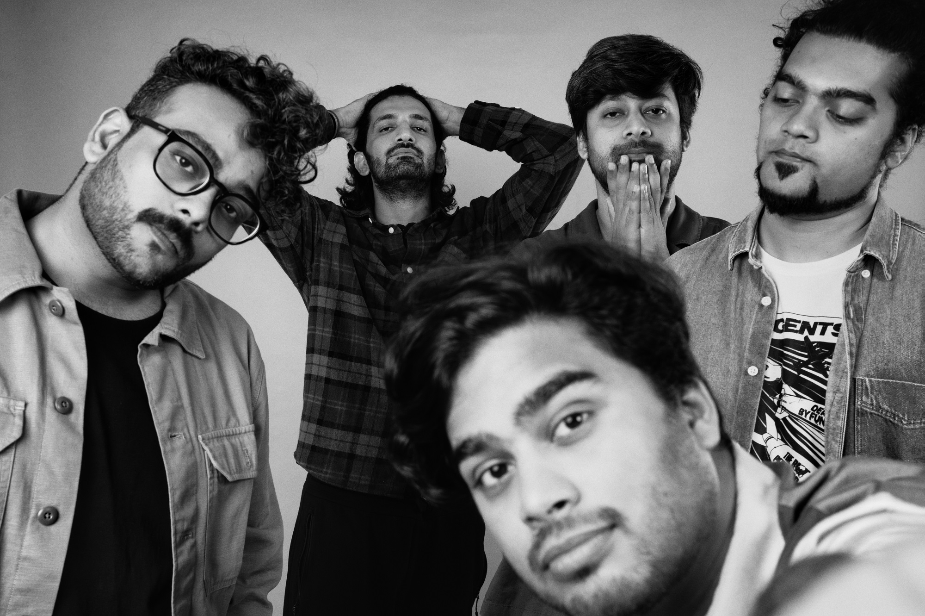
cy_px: 308
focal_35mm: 70
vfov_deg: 19.4
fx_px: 1798
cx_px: 462
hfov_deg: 28.9
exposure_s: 1/125
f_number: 11
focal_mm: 70
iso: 200
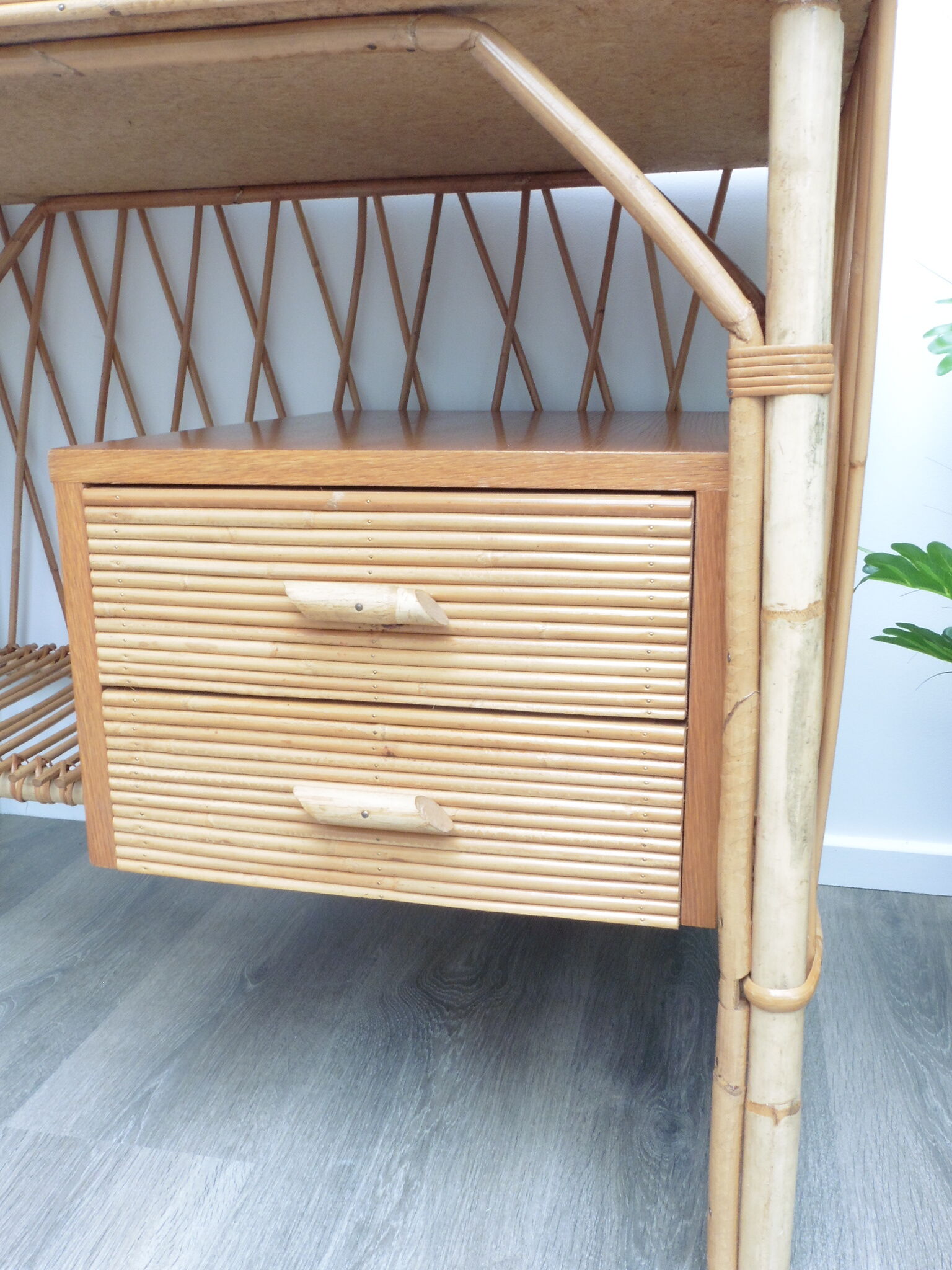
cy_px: 635
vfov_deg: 60.0
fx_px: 1100
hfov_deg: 46.8
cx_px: 476
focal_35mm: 30
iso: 160
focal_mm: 5.4
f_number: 7.1
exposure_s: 1/15
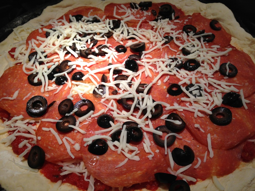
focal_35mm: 33
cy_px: 96
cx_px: 128
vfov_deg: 42.9
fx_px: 243
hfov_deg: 55.4
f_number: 2.4
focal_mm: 4.13
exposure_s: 1/120
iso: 50
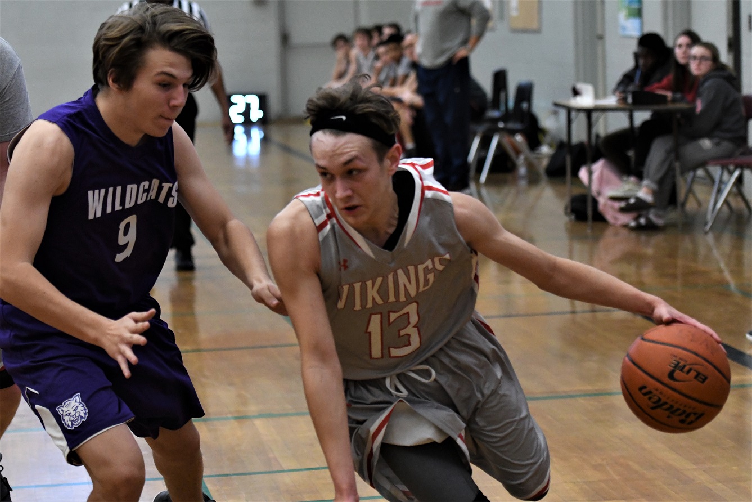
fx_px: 2194
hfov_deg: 19.5
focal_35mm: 105
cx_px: 376
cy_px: 251
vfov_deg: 13.0
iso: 5000
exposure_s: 1/1000
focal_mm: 70
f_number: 2.8
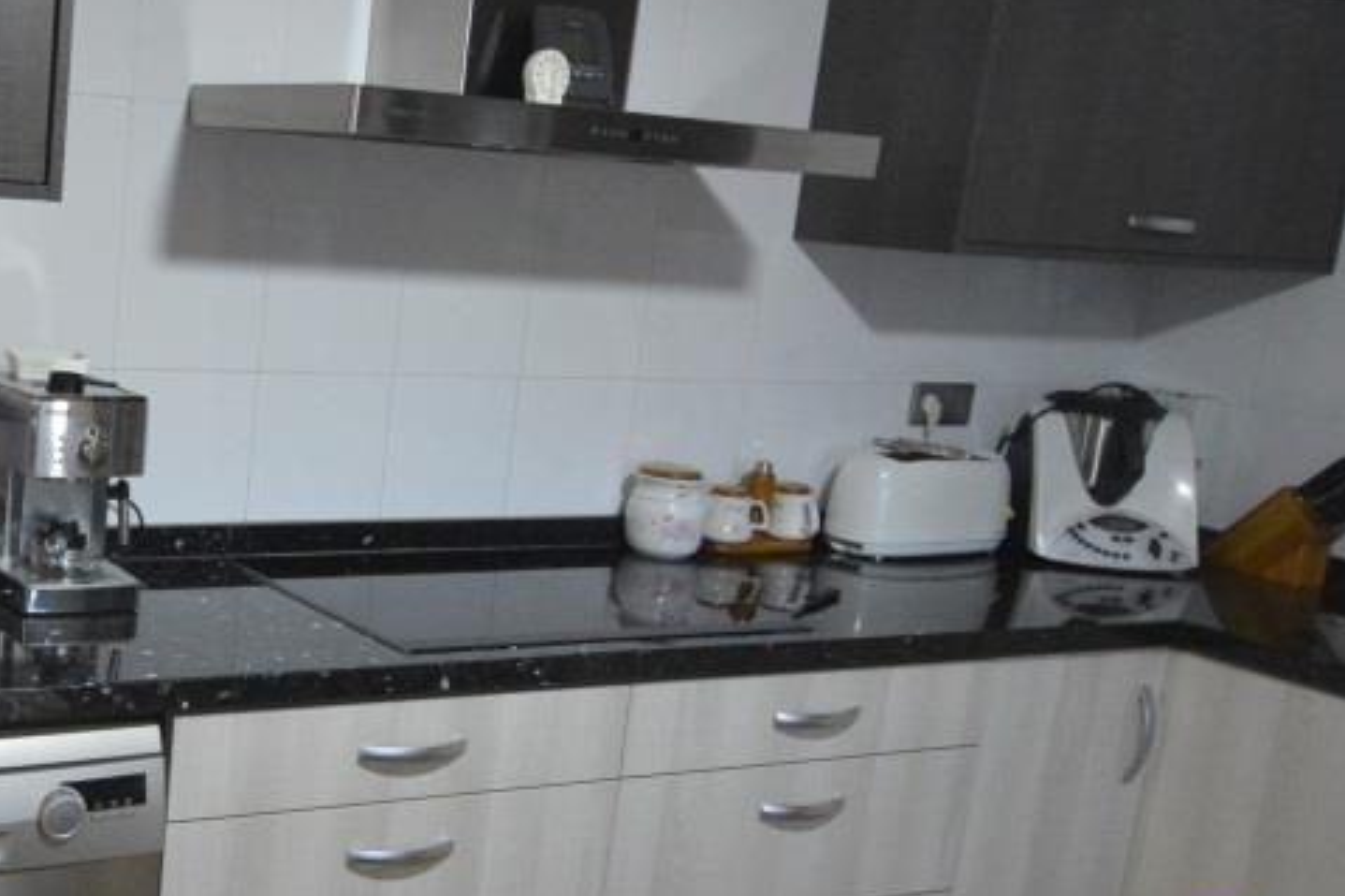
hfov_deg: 38.1
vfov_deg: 28.0
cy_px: 535
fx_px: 1795
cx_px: 112
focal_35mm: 48
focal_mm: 15
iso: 3200
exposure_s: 1/40
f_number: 5
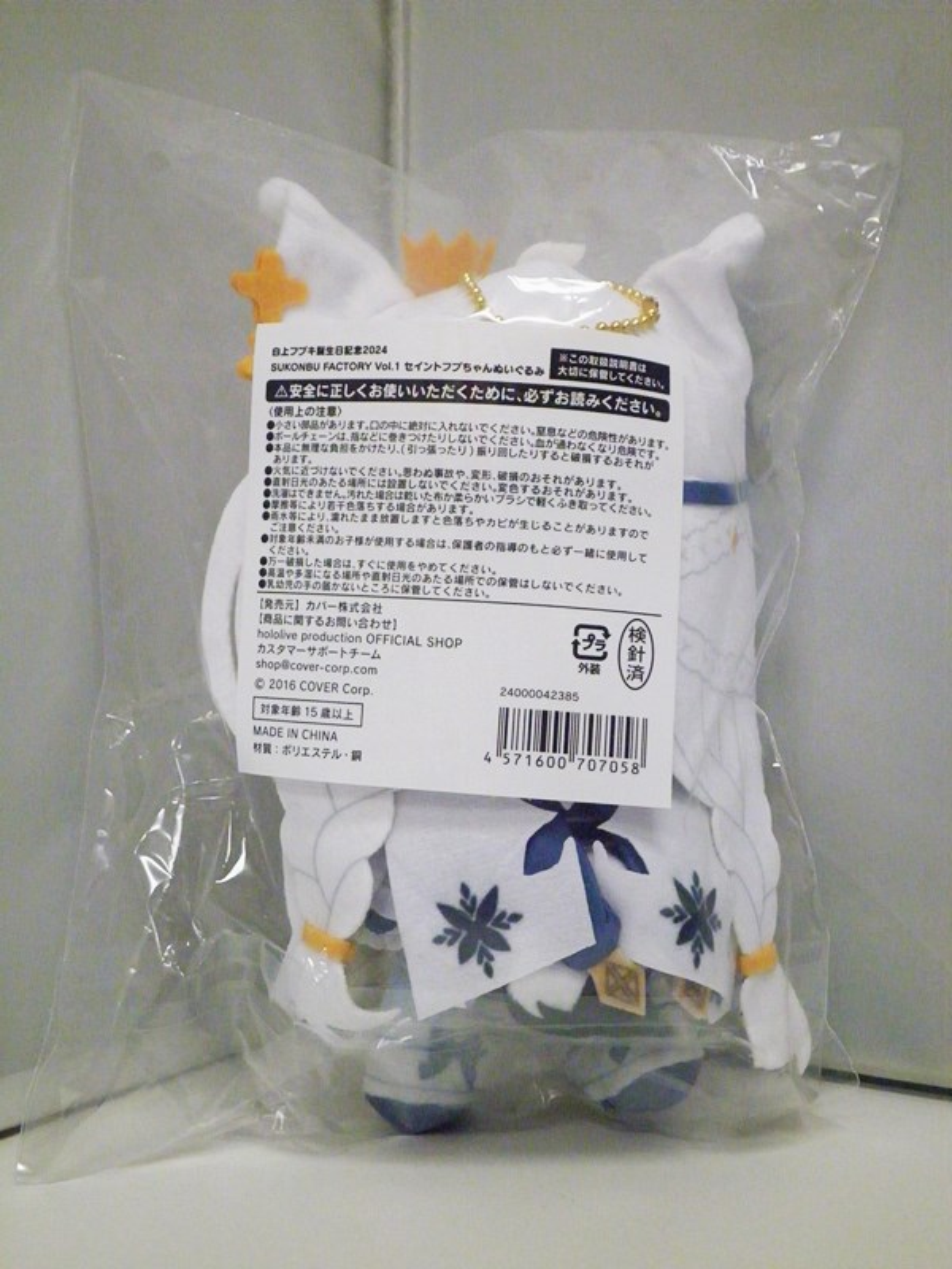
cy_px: 634
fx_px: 1723
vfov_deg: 40.4
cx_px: 476
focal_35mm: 47
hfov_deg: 30.9
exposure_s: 1/125
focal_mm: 8.3
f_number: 3.4
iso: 800
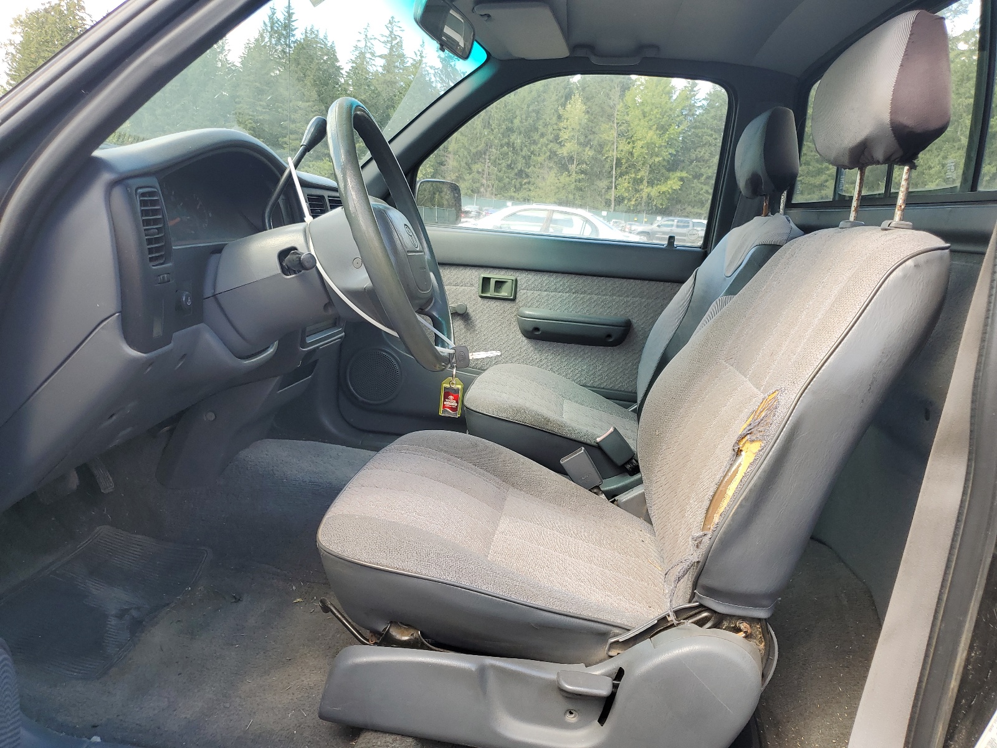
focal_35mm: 26
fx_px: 749
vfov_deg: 53.1
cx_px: 498
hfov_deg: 67.3
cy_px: 374
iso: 50
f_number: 1.5
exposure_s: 1/323
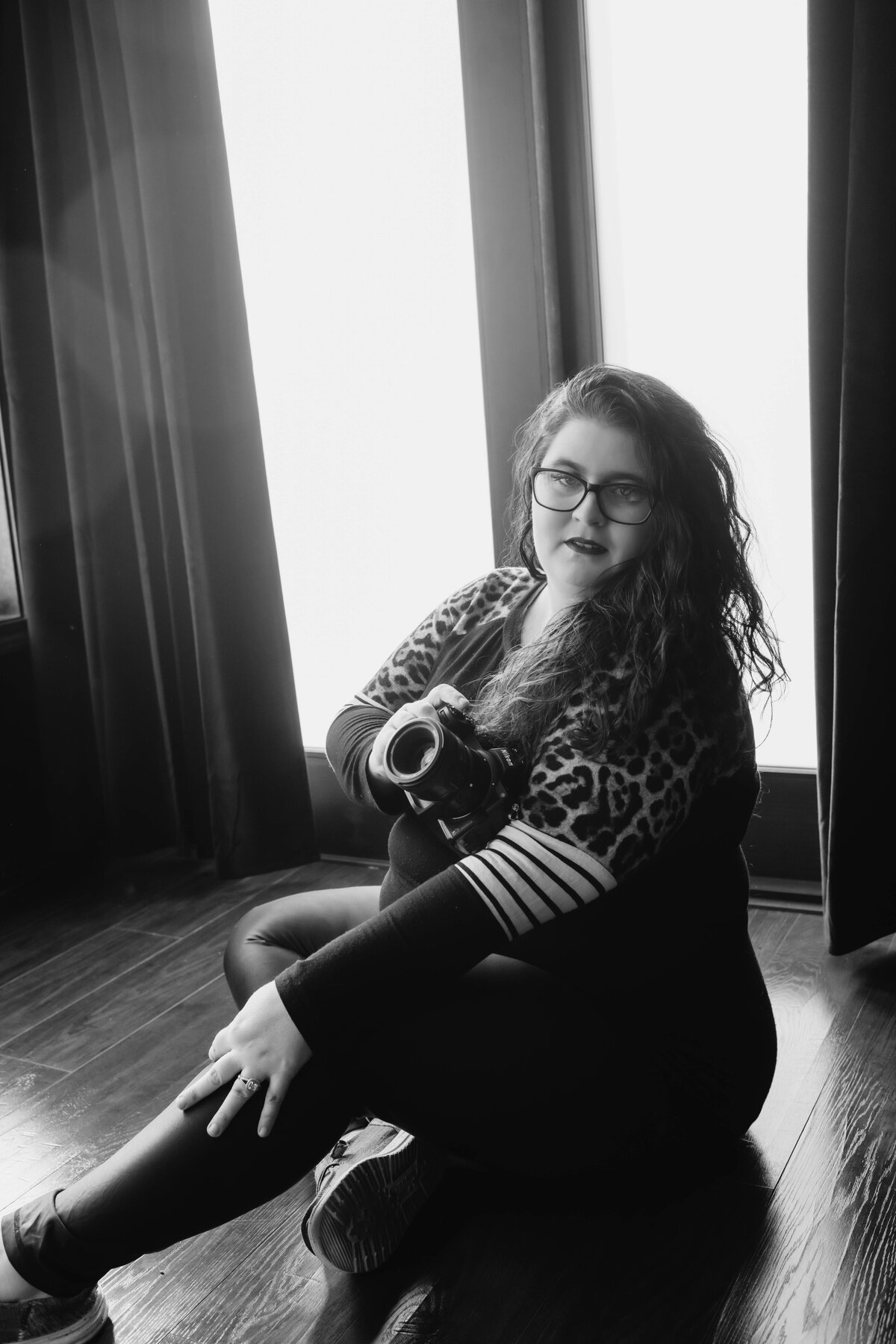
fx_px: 1307
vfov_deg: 54.4
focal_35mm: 35
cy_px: 672
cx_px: 448
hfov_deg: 37.9
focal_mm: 35
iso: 400
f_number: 5.6
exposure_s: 1/320
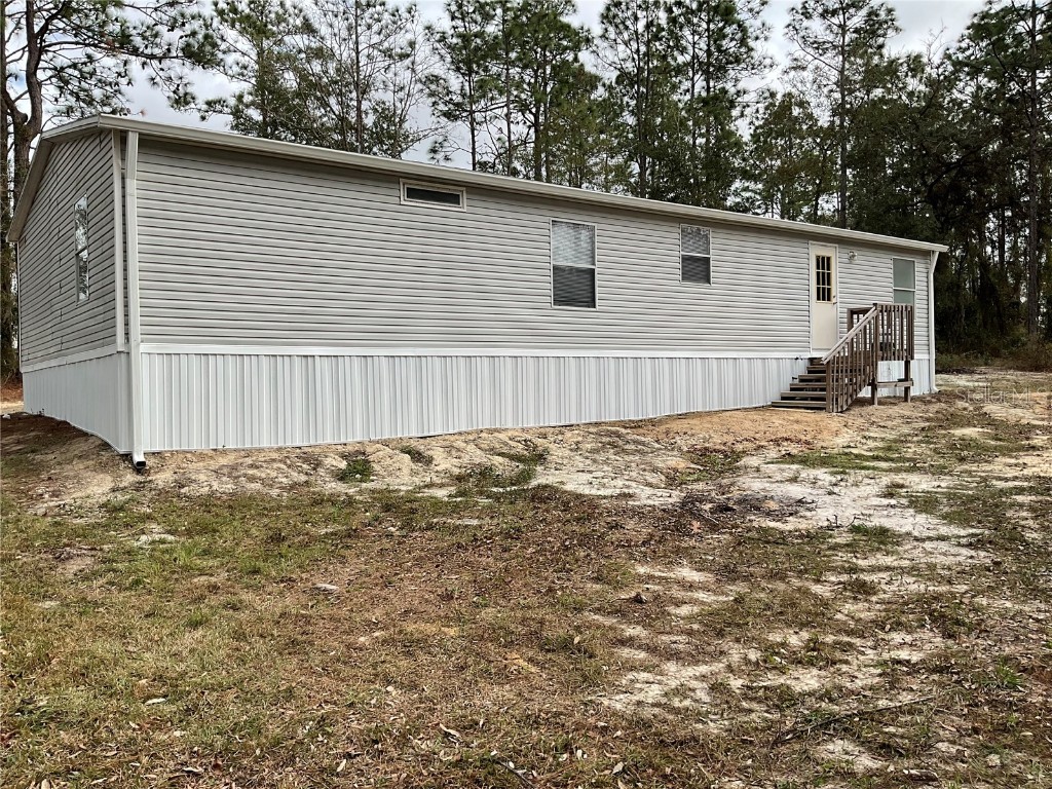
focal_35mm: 29
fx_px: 881
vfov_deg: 48.2
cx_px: 526
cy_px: 394
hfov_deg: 61.7
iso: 16
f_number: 1.8
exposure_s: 1/944
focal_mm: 3
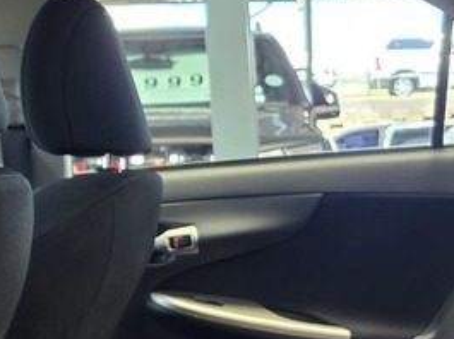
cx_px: 348
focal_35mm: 89
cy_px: 373
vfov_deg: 16.1
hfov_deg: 21.8
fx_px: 1166
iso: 125
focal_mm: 6.25
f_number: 1.7
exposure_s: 1/100
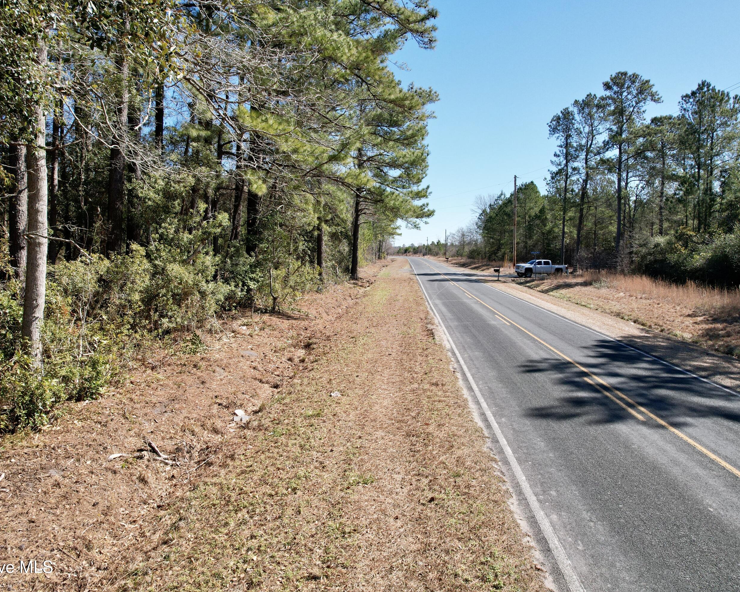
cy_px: 296
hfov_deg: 68.1
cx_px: 374
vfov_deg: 56.8
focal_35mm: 25
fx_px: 547
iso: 140
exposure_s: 1/1600
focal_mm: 8.38
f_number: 2.8
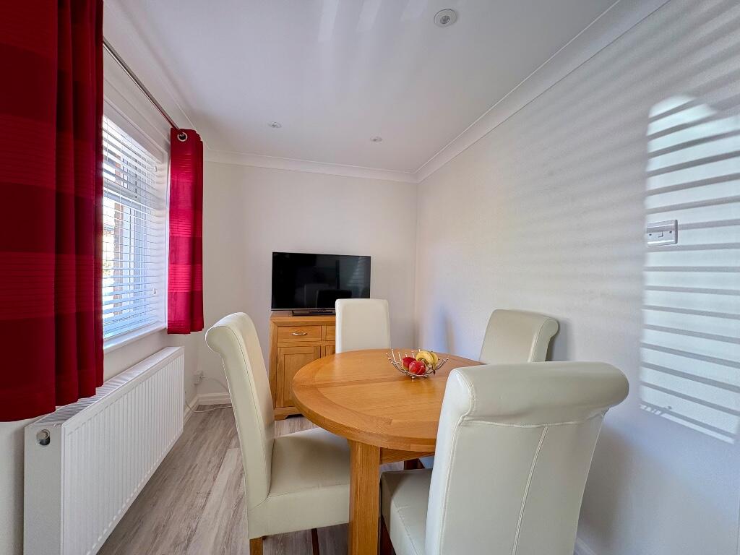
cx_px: 370
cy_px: 278
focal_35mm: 14
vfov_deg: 85.7
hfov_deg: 102.1
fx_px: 299
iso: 250
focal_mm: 2.22
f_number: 2.2
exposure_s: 1/60
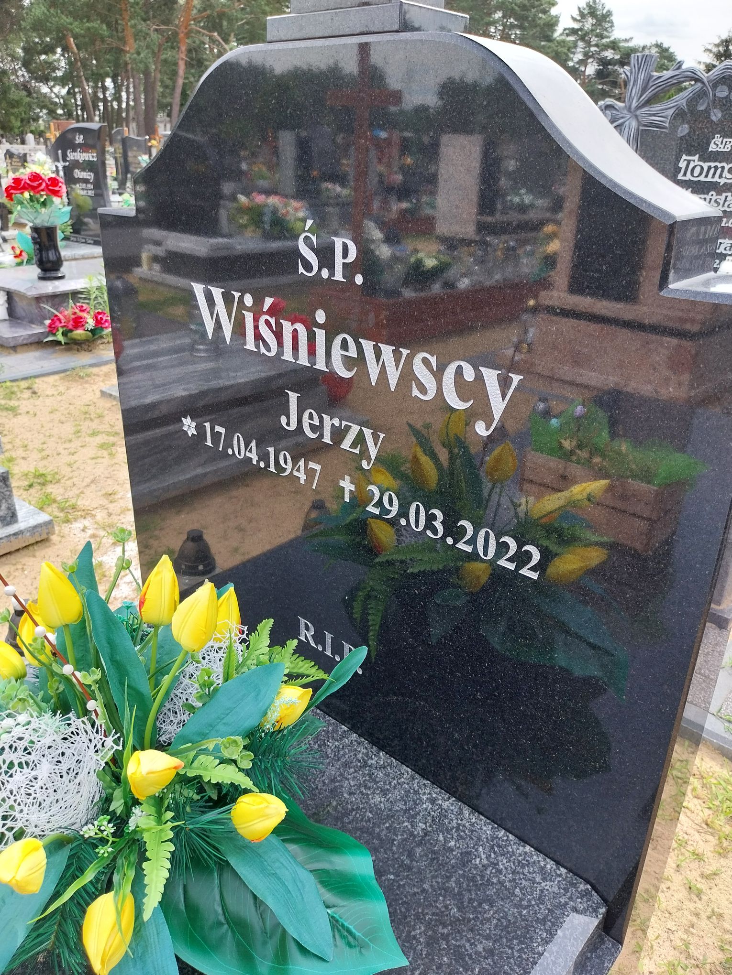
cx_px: 366
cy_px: 488
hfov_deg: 53.1
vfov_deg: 67.3
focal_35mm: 26
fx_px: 733
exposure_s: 1/246
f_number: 1.8
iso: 25
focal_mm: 4
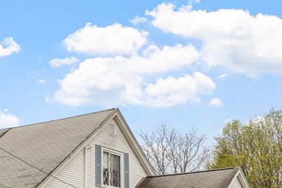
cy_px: 146
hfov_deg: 26.3
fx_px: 603
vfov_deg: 17.6
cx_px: 139
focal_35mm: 77
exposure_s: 1/125
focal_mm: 20
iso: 125
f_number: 8
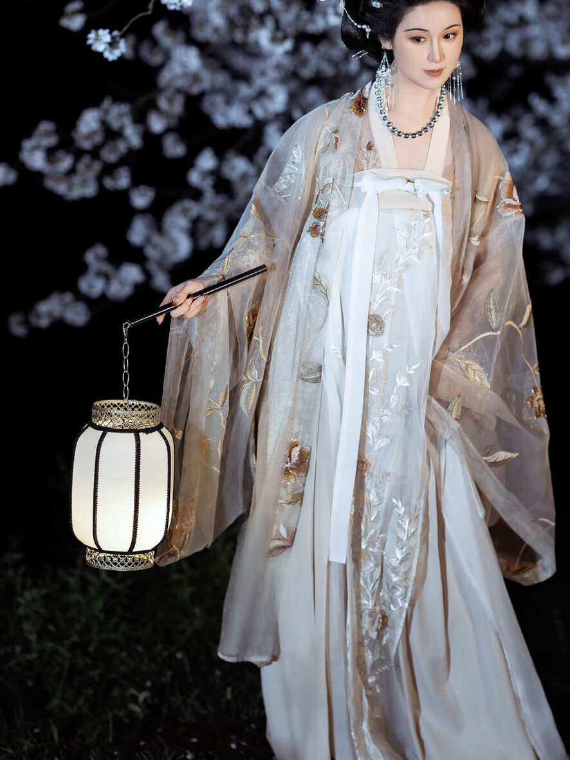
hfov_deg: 13.6
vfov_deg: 18.0
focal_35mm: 109
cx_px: 327
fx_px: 2393
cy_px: 326
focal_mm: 85
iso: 400
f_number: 2
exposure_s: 1/160
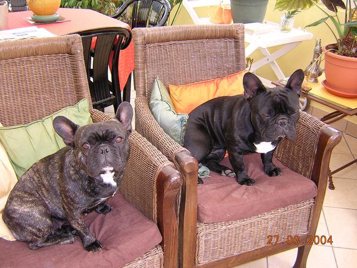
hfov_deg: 51.4
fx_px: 371
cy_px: 134
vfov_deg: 39.7
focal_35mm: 36
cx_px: 178
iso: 100
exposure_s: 1/30
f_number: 2.6
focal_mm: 4.7
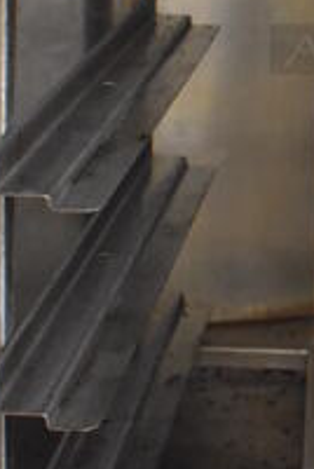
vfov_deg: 16.1
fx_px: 1604
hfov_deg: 10.6
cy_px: -48
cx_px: 532
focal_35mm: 123
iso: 3200
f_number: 3.5
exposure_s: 1/20
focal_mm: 18
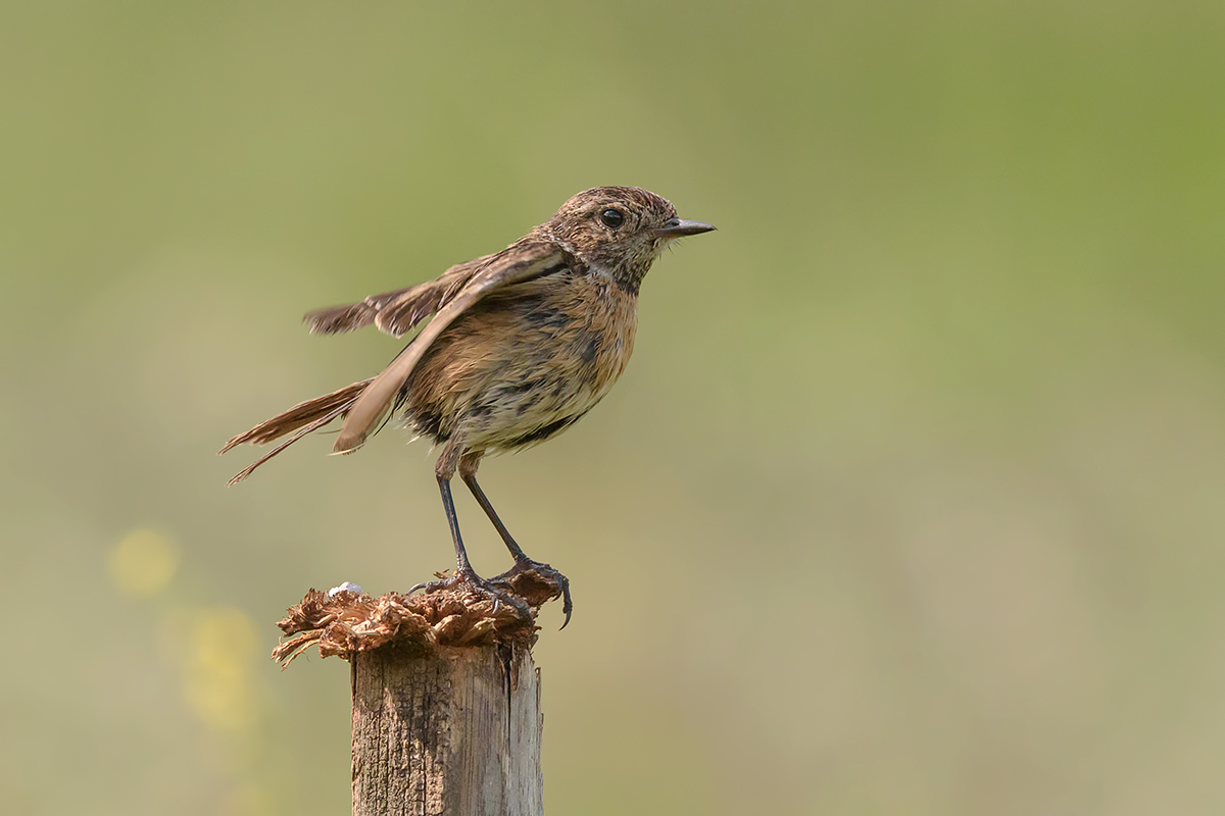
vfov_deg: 3.0
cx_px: 612
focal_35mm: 460
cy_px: 408
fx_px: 15652
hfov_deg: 4.5
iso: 1250
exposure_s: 1/1000
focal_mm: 460
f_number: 8
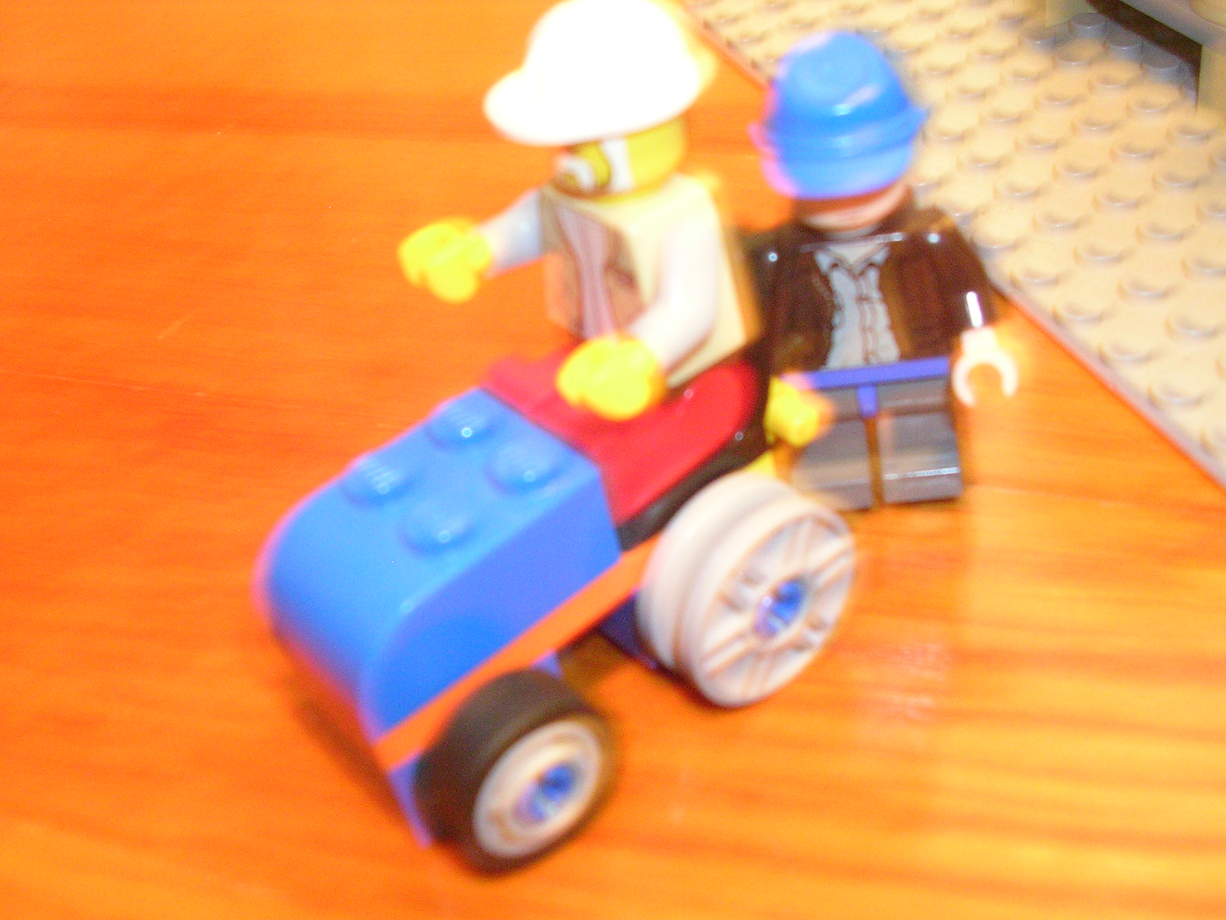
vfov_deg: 33.6
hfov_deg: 43.9
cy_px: 460
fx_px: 1523
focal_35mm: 43
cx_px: 613
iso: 200
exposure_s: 1
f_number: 3
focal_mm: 6.6
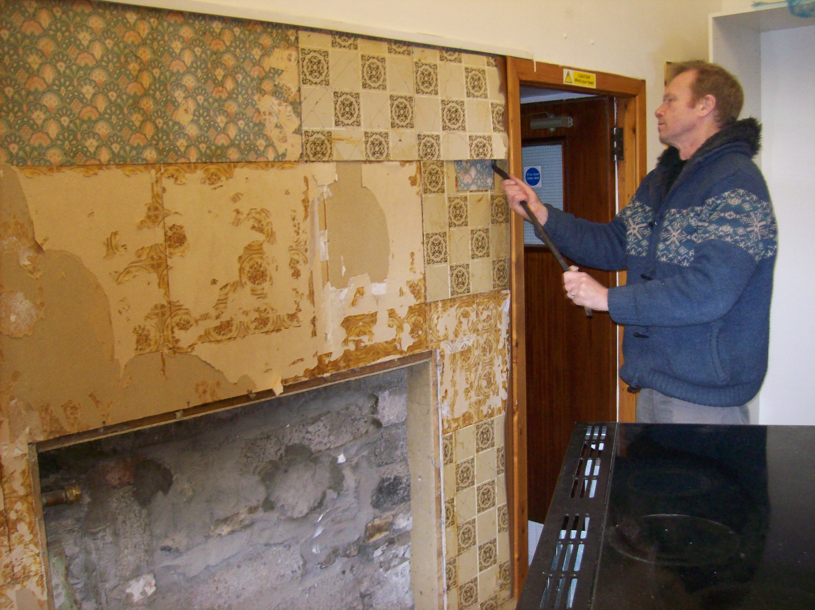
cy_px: 305
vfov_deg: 39.6
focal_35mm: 36
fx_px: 847
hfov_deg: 51.4
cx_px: 408
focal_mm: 6
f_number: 2.7
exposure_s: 1/64
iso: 200
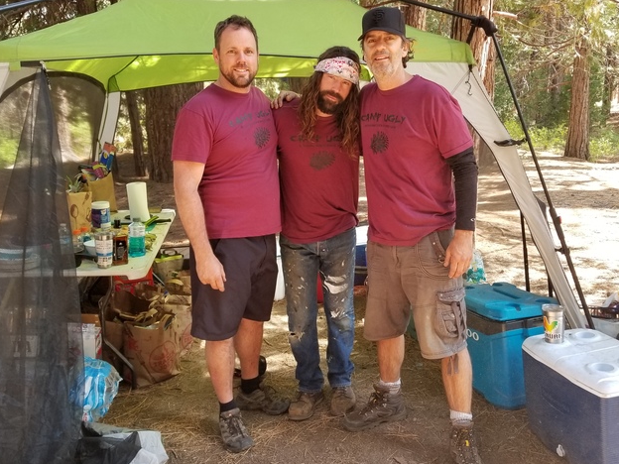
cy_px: 234
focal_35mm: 30
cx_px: 327
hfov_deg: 59.9
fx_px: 536
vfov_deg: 46.8
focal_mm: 4.25
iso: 64
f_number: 1.7
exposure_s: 1/120
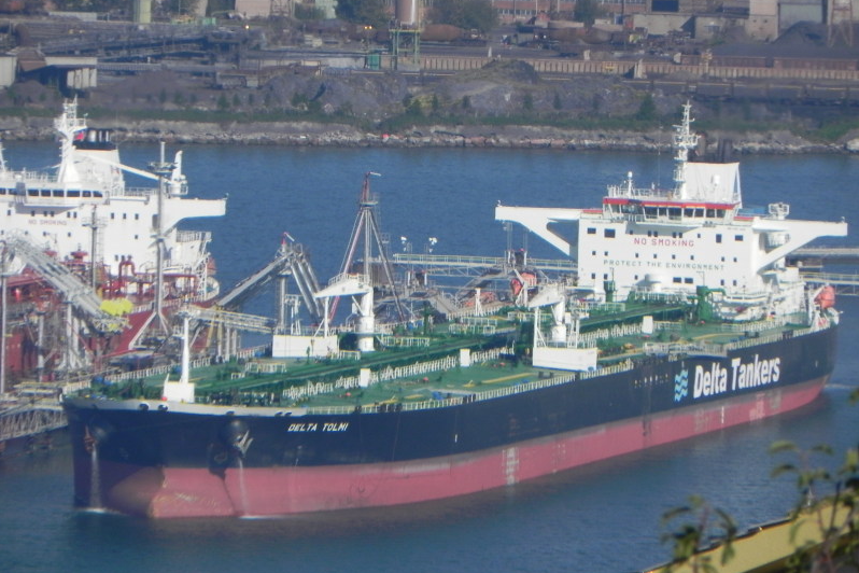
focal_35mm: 707
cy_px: 255
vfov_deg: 1.9
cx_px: 430
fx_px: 16868
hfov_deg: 2.9
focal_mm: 120
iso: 160
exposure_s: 1/638
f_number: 8
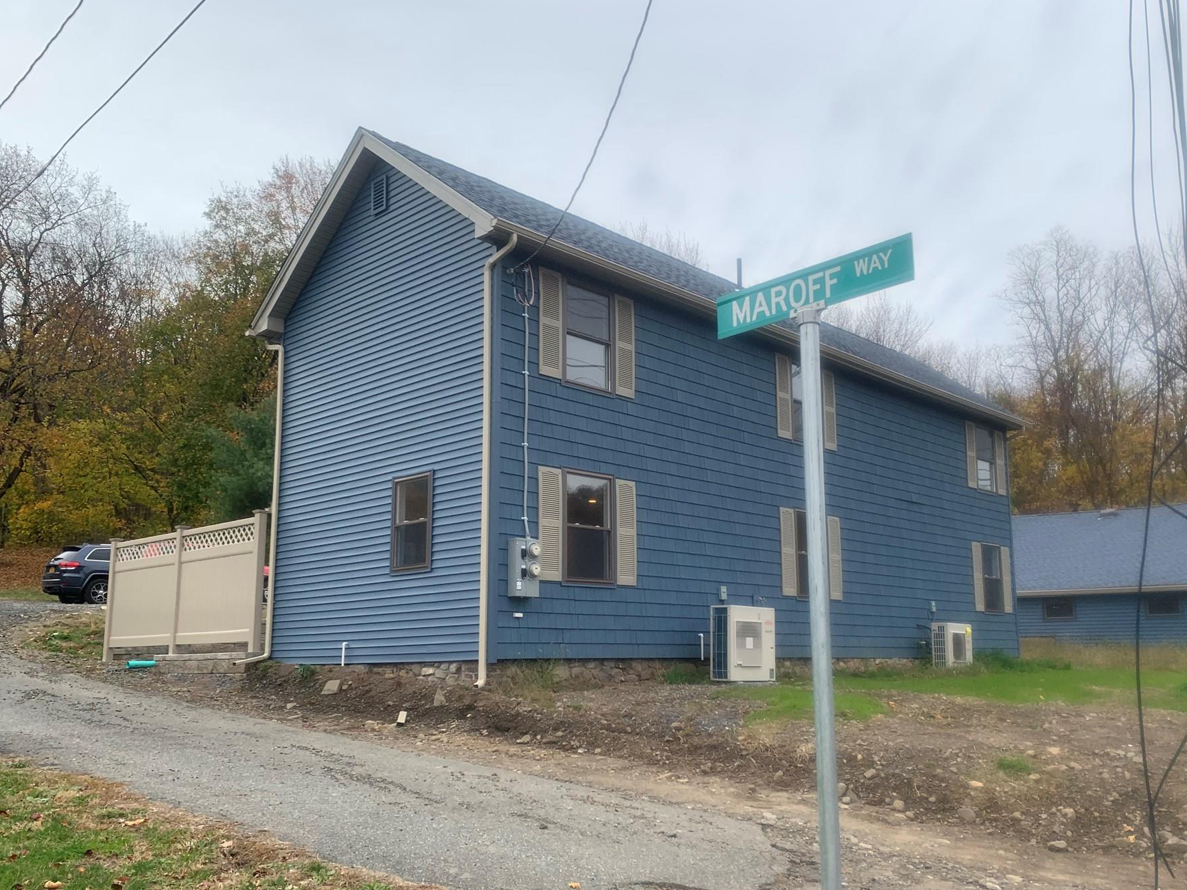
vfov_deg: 46.7
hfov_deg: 59.9
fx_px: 1029
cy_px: 501
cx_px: 645
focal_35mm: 30
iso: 25
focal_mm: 4.25
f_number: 1.8
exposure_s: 1/573
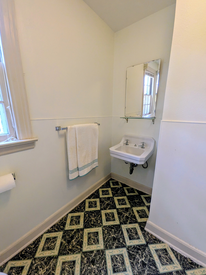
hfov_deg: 85.7
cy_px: 138
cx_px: 103
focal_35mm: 14
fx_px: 111
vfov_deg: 102.1
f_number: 2.2
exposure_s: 1/30
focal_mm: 1.85
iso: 403
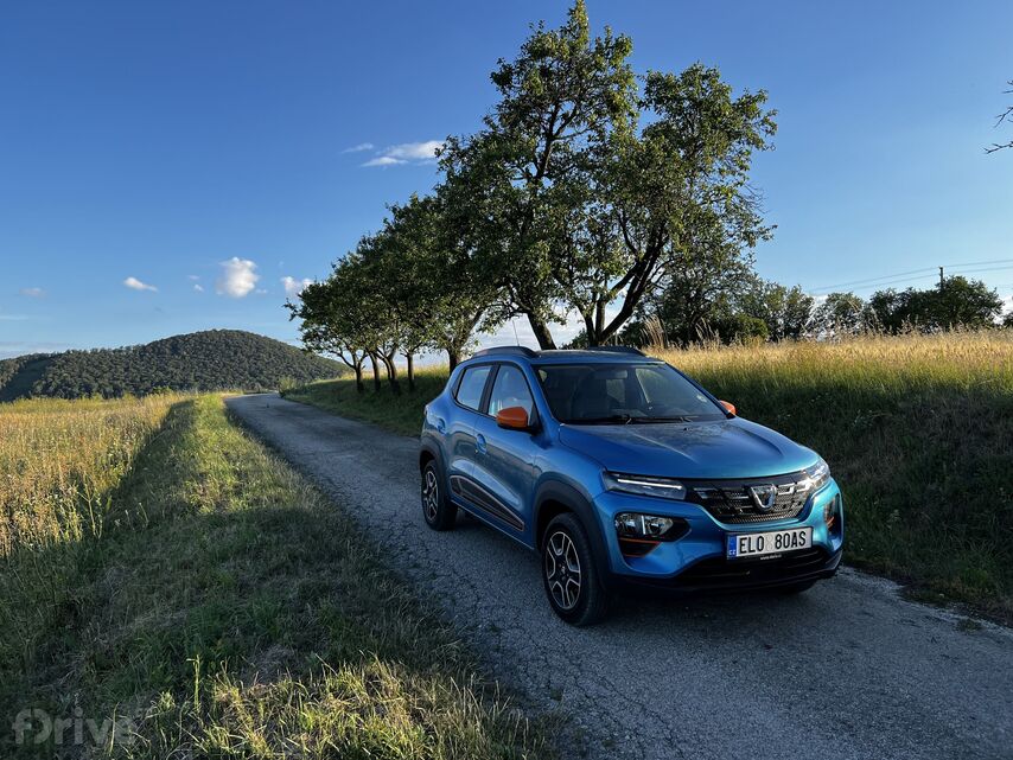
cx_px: 506
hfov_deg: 67.3
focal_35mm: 26
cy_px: 380
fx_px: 761
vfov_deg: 53.1
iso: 50
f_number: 1.5
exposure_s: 1/1488
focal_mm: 5.7
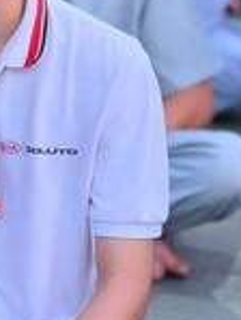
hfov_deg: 4.2
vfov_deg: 5.6
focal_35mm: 356
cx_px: -165
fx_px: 3300
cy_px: 15
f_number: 2.2
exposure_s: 1/125
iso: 320
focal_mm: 85
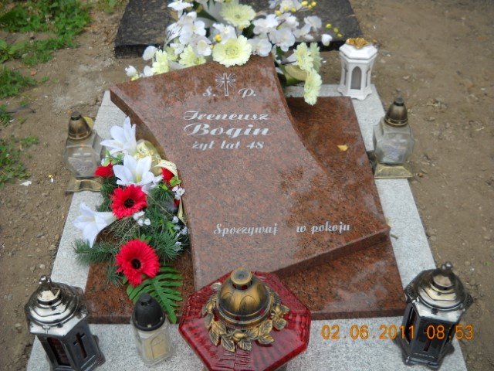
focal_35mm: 41
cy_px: 186
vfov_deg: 35.1
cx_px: 247
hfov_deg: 45.8
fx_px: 585
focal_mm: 6.72
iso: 64
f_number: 3.1
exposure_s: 1/337
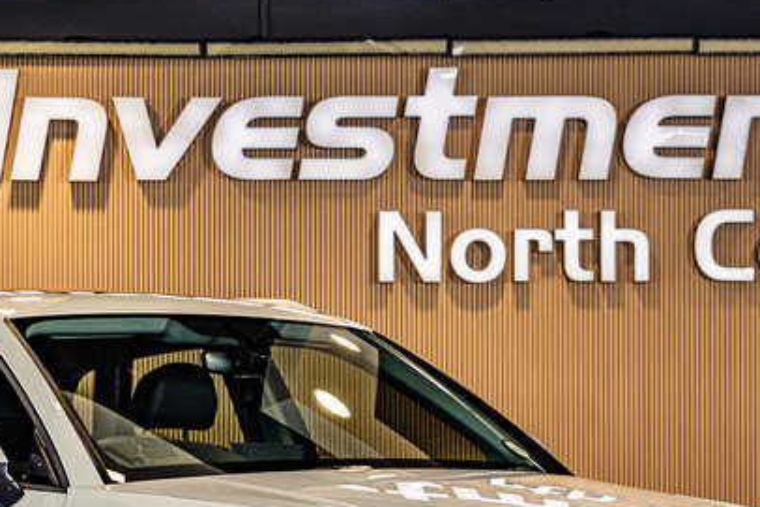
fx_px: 2661
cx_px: 241
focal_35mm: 126
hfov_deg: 16.2
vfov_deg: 10.8
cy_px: 492
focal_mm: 50
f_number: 5
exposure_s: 1/200
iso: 500
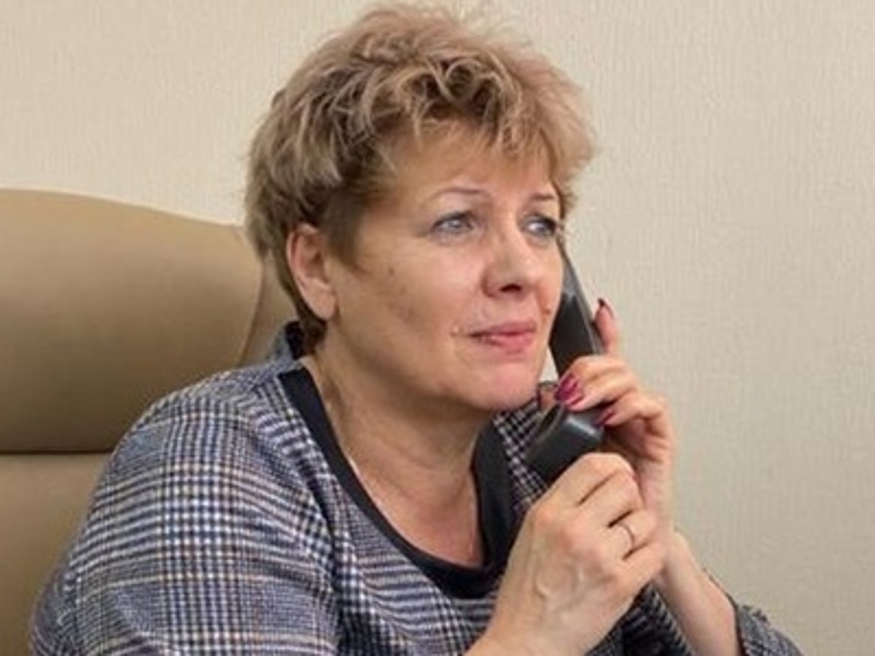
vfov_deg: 58.9
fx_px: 581
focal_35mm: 23
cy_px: 328
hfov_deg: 73.9
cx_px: 438
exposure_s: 1/100
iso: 50
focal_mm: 5.4
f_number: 1.8
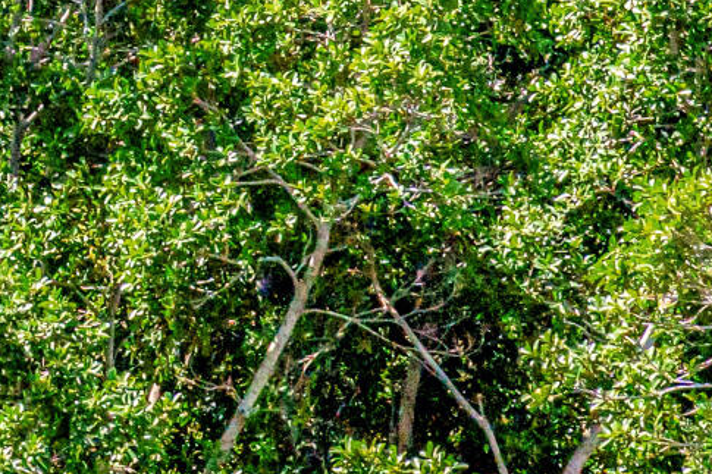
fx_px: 9173
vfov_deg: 2.9
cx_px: -1194
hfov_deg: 4.3
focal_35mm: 464
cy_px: -638
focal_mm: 75
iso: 320
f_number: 8
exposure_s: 1/4000
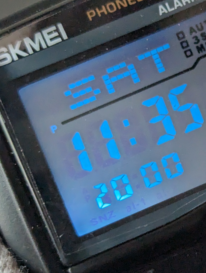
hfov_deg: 12.0
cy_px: 166
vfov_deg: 16.0
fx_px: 973
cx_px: 177
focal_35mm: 123
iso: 798
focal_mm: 6.81
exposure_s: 1/234
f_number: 1.85
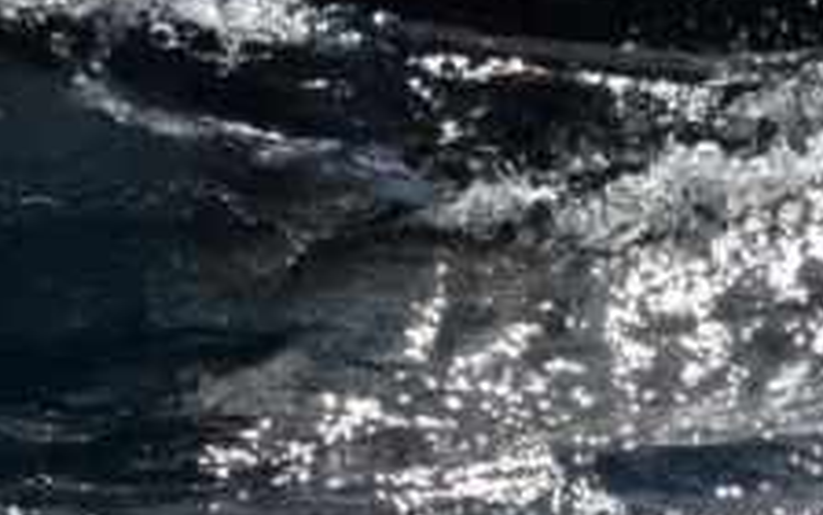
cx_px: 140
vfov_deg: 1.1
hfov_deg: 1.8
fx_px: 26085
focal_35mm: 1163
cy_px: -75
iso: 400
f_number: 5.6
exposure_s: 1/8000
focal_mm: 320
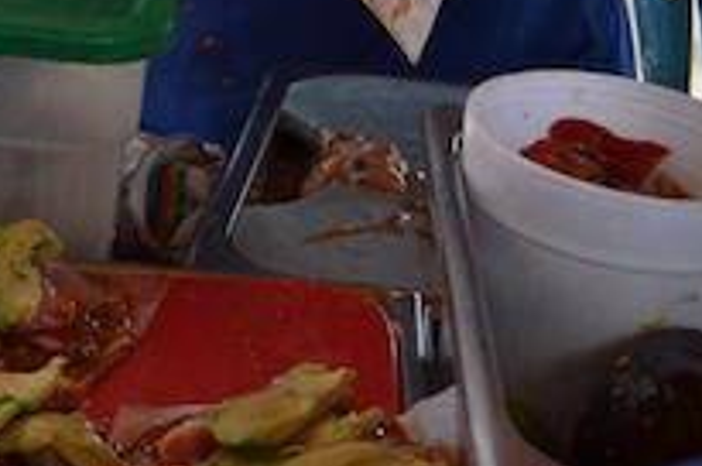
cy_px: 128
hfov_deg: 16.2
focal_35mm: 122
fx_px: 2375
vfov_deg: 11.2
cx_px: -134
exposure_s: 1/640
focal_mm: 26
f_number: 4.2
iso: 400
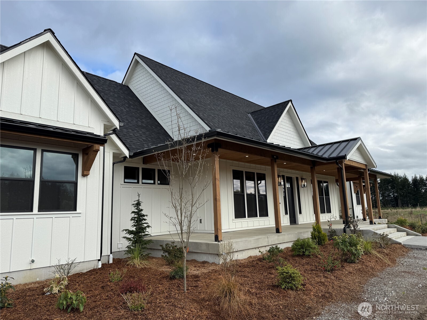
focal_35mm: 24
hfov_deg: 71.6
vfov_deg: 56.8
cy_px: 160
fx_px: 296
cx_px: 214
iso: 80
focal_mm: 6.76
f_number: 1.78
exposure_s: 1/2959
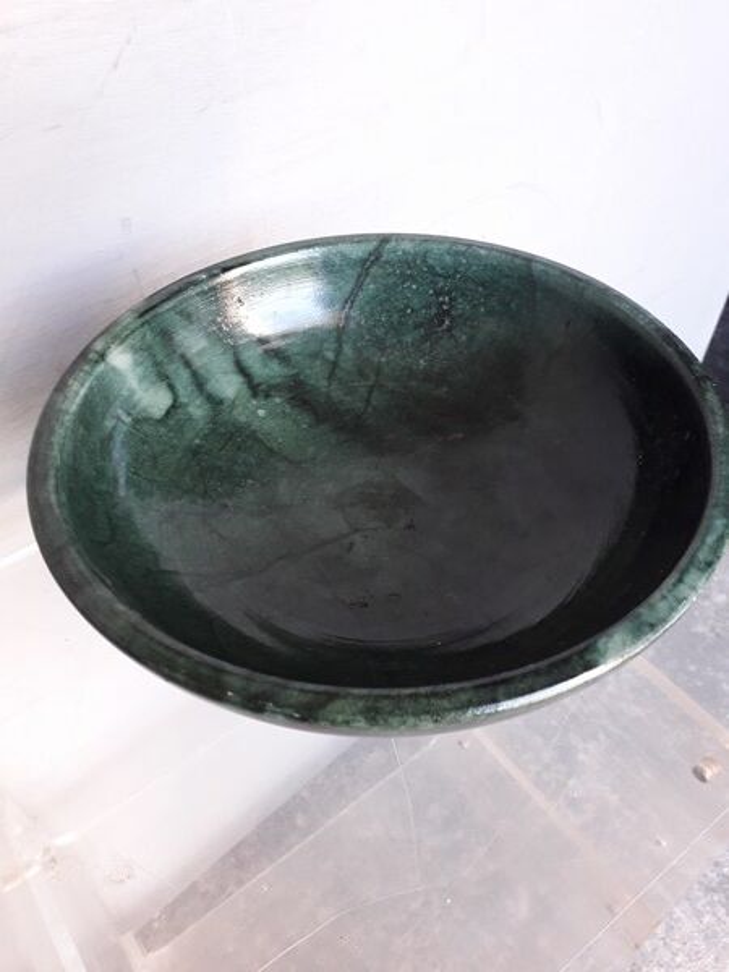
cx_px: 364
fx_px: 758
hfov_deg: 51.4
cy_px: 486
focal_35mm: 27
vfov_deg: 65.3
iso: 125
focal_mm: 3.6
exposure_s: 1/50
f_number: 1.9
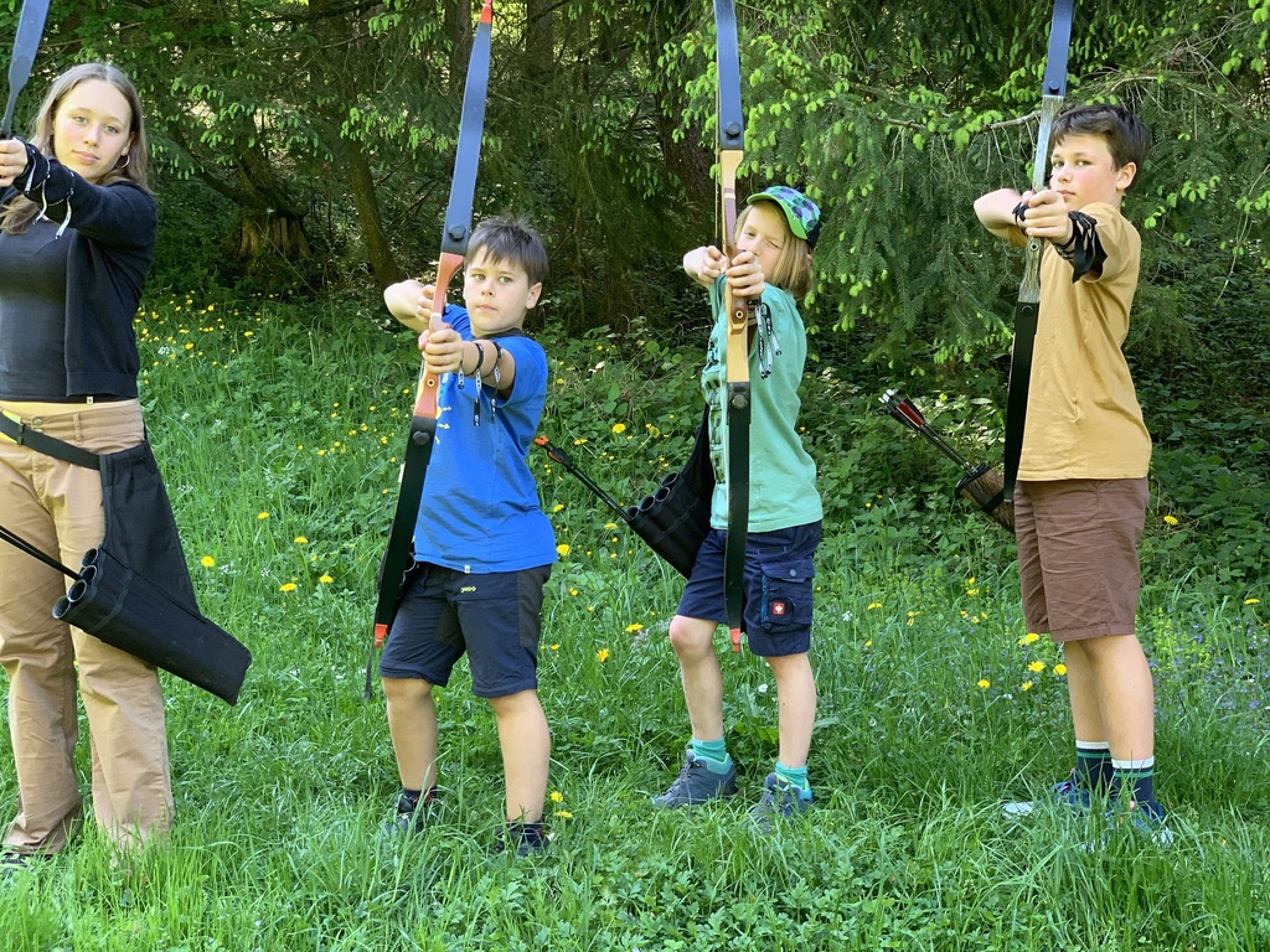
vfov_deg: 28.0
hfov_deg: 36.8
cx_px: 635
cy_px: 476
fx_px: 1908
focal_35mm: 52
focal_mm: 6
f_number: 2.4
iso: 64
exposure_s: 1/122
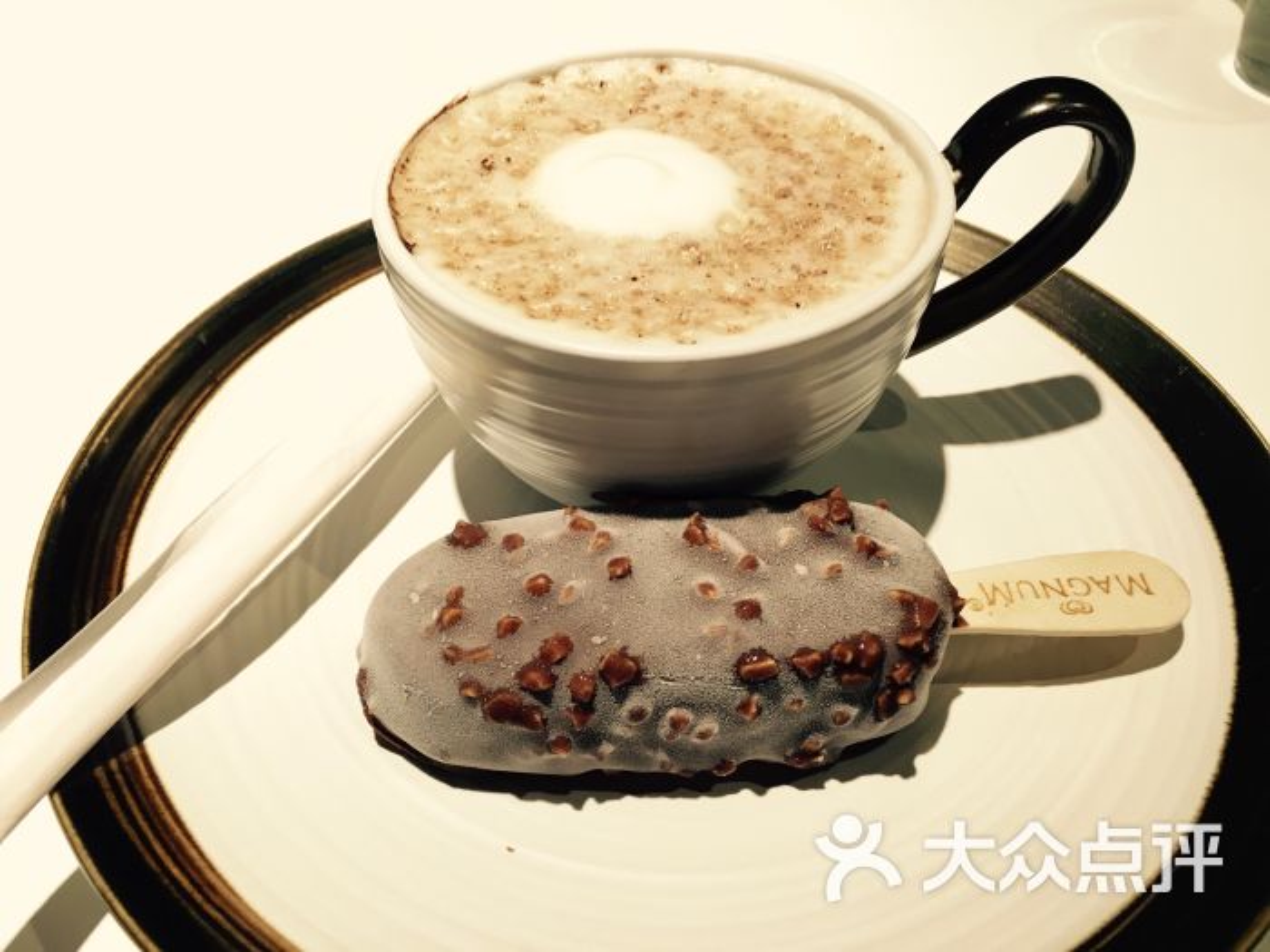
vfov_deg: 48.2
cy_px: 476
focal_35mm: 29
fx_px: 1064
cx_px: 635
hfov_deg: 61.7
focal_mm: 4.15
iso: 80
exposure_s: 1/33
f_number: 2.2
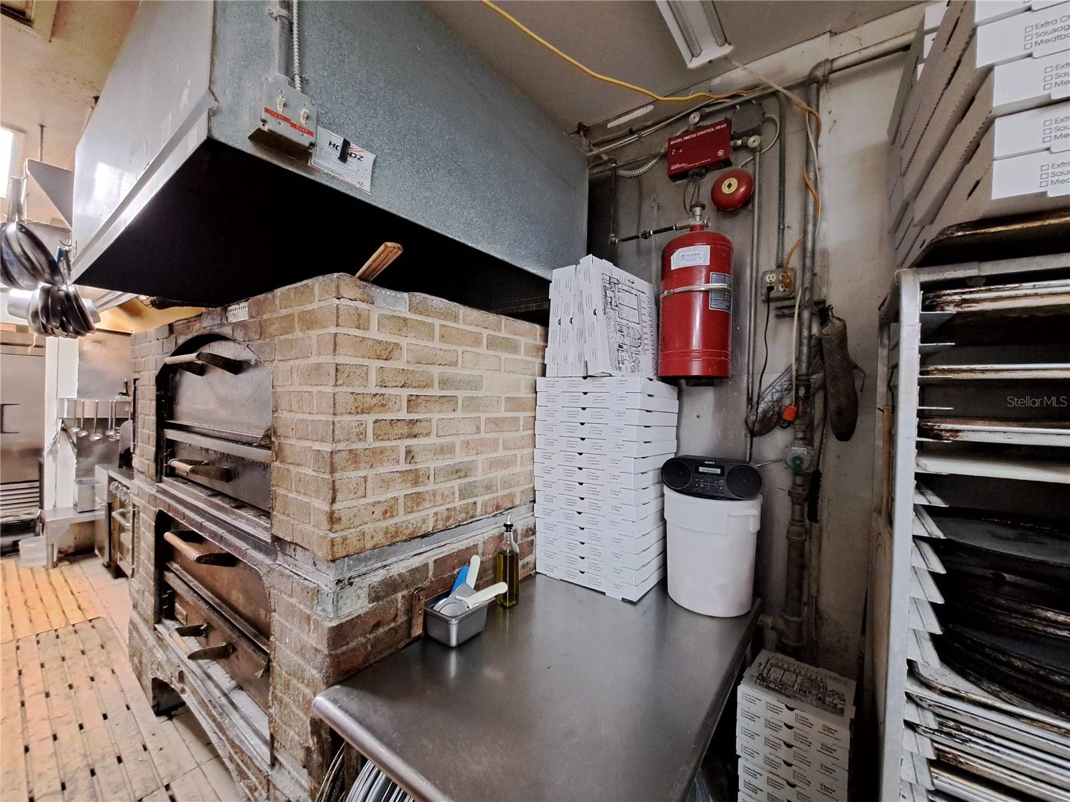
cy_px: 401
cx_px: 535
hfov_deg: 106.2
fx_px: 402
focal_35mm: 13
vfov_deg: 89.9
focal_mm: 1.74
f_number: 2.2
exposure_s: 1/24
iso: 400
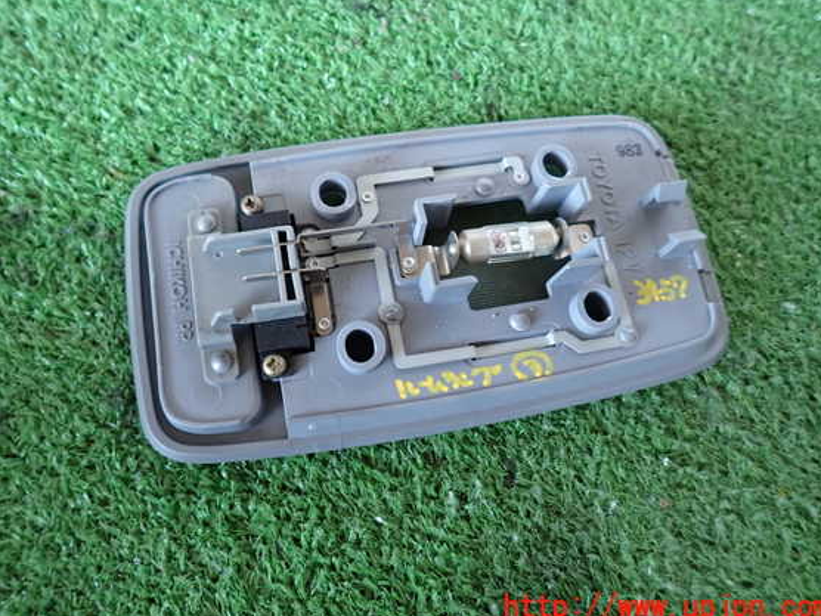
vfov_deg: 51.3
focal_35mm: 27
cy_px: 294
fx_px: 640
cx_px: 394
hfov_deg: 65.3
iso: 400
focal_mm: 4.5
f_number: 2
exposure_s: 1/30
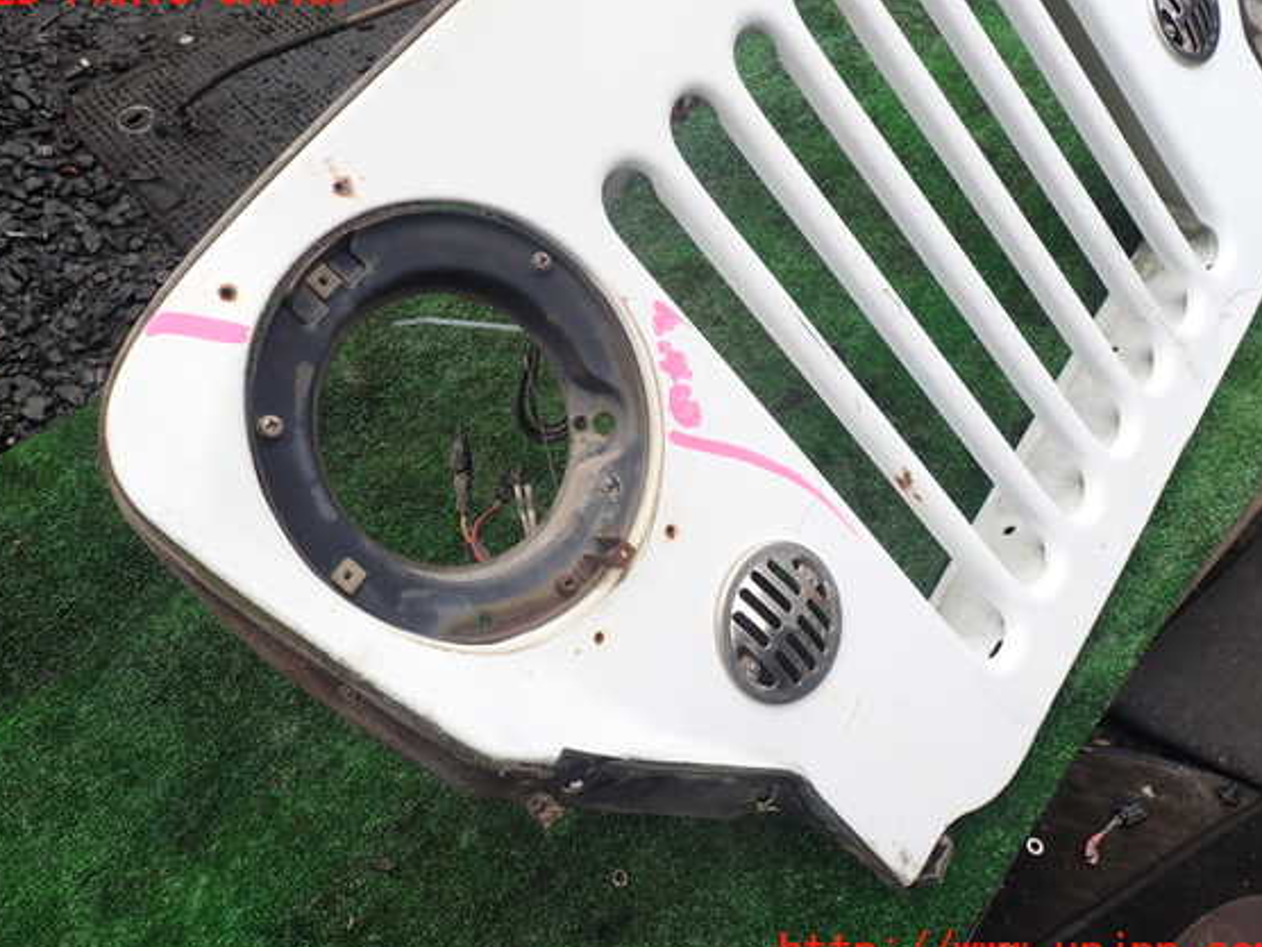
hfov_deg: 65.3
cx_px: 611
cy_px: 472
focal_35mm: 27
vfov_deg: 51.4
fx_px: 984
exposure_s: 1/500
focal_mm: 4.5
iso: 100
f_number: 2.8
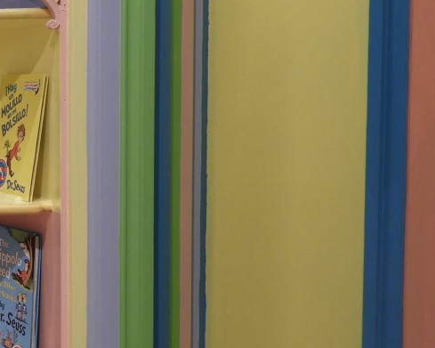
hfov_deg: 23.0
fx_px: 888
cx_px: -192
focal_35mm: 69
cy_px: 147
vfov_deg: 22.1
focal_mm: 4.3
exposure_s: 1/30
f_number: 3.3
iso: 100
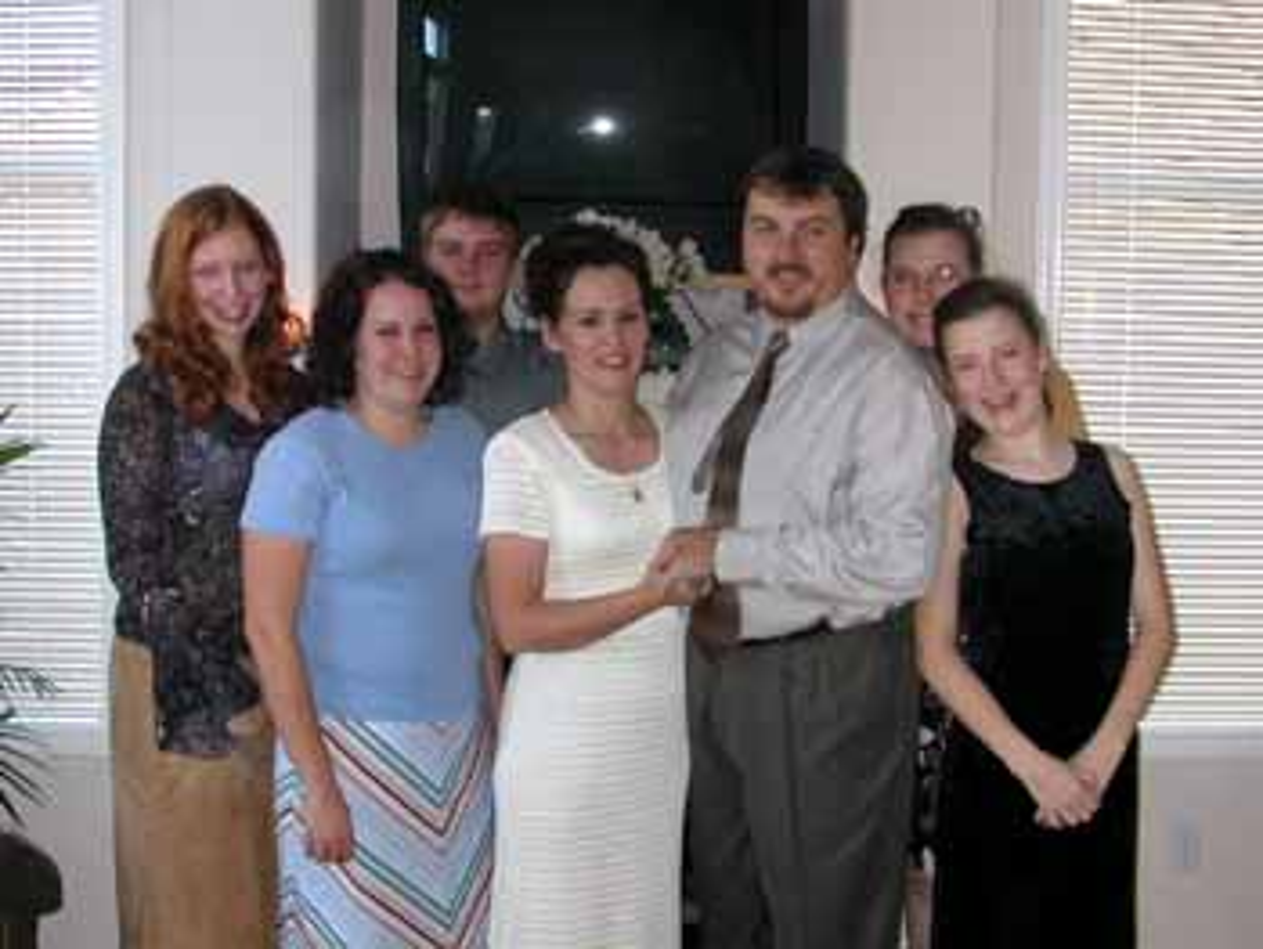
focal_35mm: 43
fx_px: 1570
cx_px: 632
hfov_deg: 43.8
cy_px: 474
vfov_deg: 33.6
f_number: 2.9
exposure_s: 1/59.9
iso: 109
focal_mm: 6.6
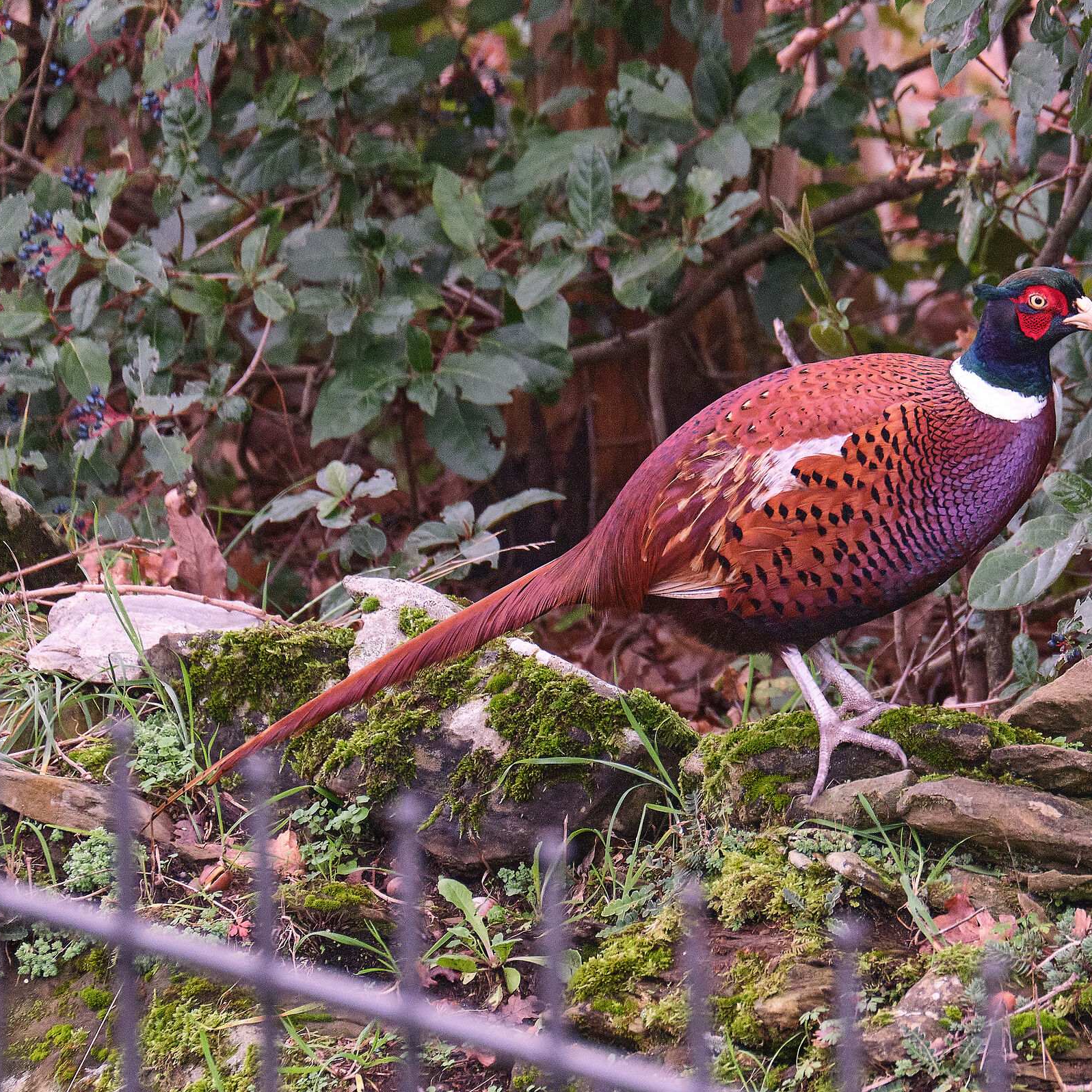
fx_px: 38296
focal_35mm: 1073
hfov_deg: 1.6
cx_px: 813
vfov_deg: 1.6
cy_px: 546
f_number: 8
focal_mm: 560
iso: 6400
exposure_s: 1/1000
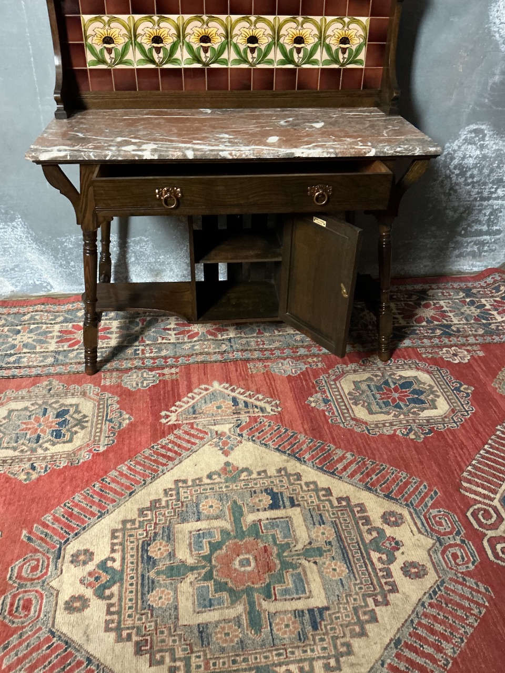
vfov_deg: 61.7
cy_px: 336
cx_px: 252
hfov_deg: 48.2
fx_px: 564
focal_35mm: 29
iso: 400
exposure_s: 1/25
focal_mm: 3
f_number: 1.8
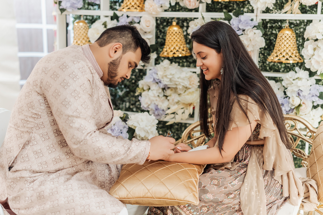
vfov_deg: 27.0
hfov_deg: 39.6
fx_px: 449
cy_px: 108
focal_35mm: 50
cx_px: 162
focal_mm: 50
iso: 500
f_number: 1.8
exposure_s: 1/250
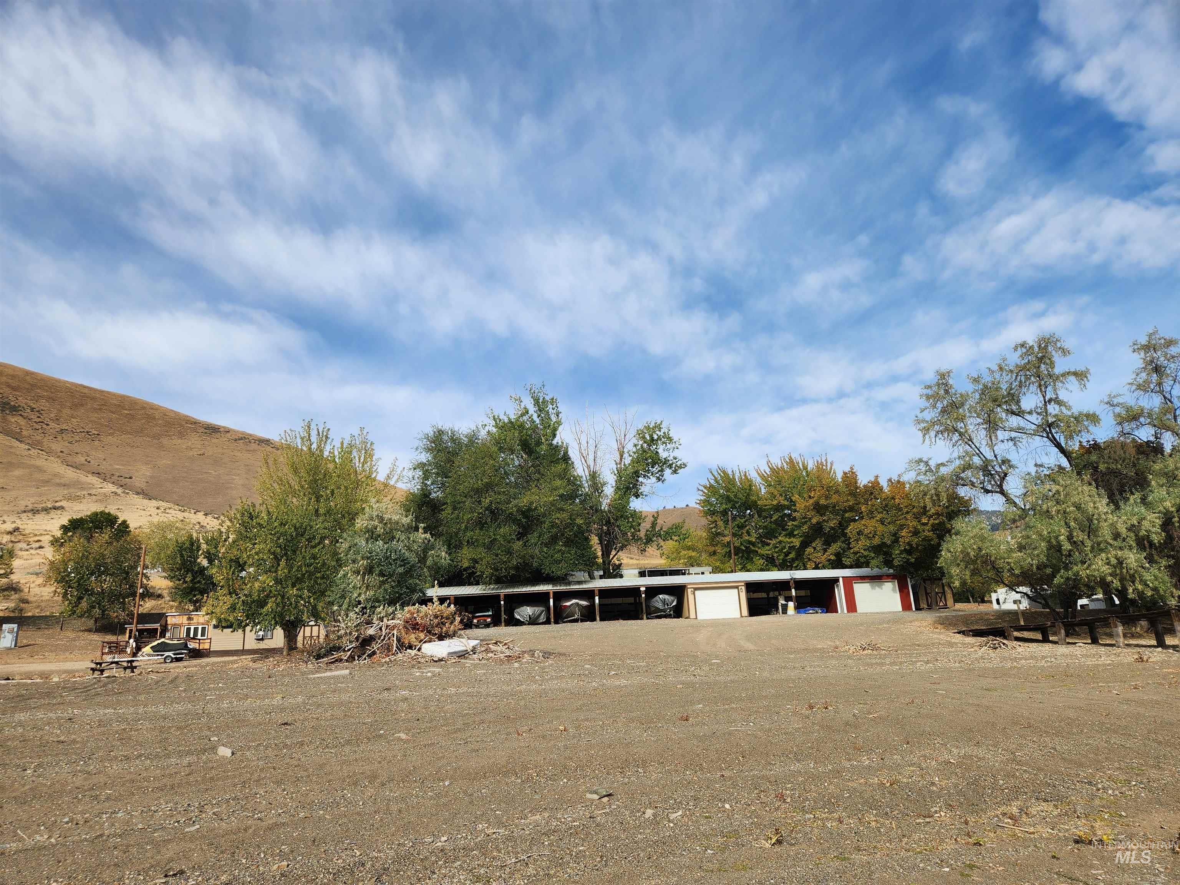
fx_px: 784
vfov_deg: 58.9
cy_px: 442
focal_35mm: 23
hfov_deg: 73.9
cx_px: 590
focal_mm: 5.4
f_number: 1.8
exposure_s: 1/1576
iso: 20
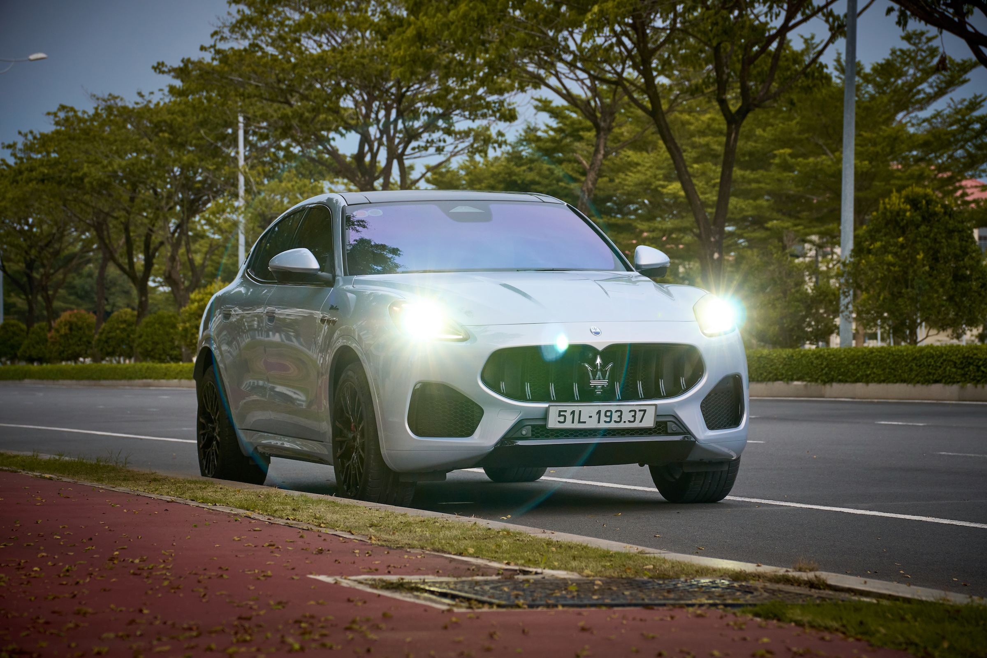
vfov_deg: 13.0
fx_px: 2879
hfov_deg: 19.5
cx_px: 494
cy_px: 329
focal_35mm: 105
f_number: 5
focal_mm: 70
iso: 500
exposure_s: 1/160
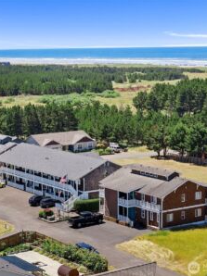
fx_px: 751
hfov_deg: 15.7
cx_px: 61
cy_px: 138
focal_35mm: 94
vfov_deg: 20.9
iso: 260
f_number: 2.8
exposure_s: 1/1000
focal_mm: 19.35
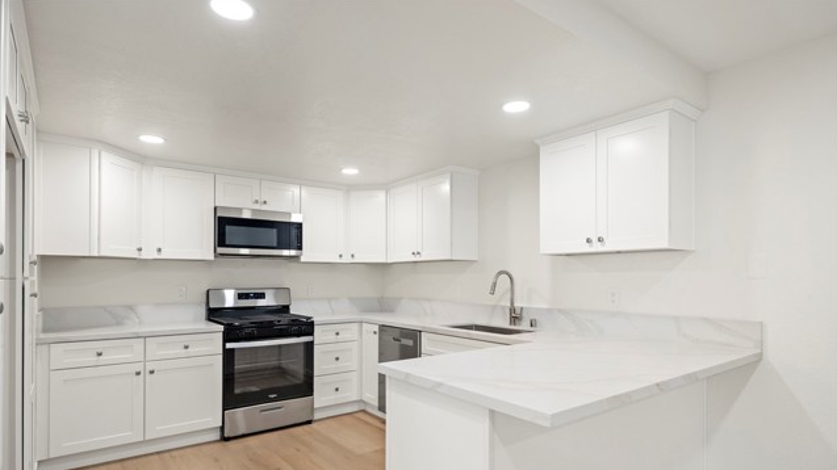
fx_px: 444
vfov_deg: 55.5
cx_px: 419
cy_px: 276
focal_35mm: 20
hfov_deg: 86.6
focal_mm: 19
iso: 1000
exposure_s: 1/160
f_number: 4
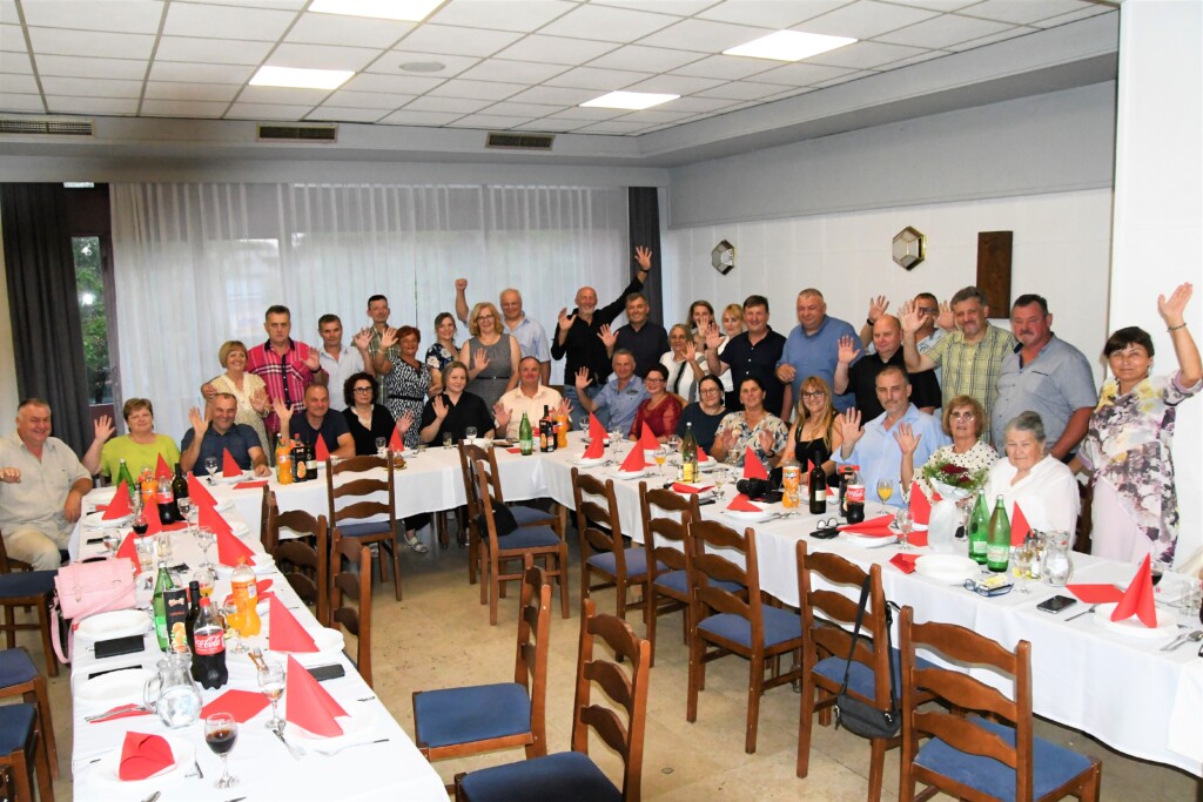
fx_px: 902
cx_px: 602
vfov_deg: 47.9
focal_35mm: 27
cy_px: 401
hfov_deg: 67.4
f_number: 8
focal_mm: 18
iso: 6400
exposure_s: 1/250
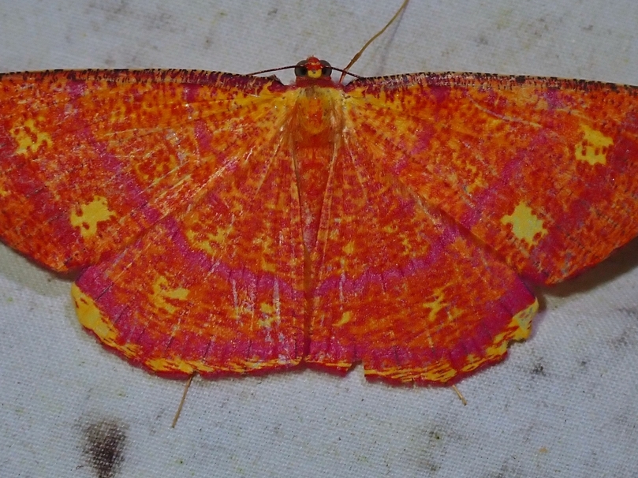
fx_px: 2598
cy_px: 187
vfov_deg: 10.5
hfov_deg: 14.0
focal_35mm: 141
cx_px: 330
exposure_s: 1/200
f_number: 6.3
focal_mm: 18
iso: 200
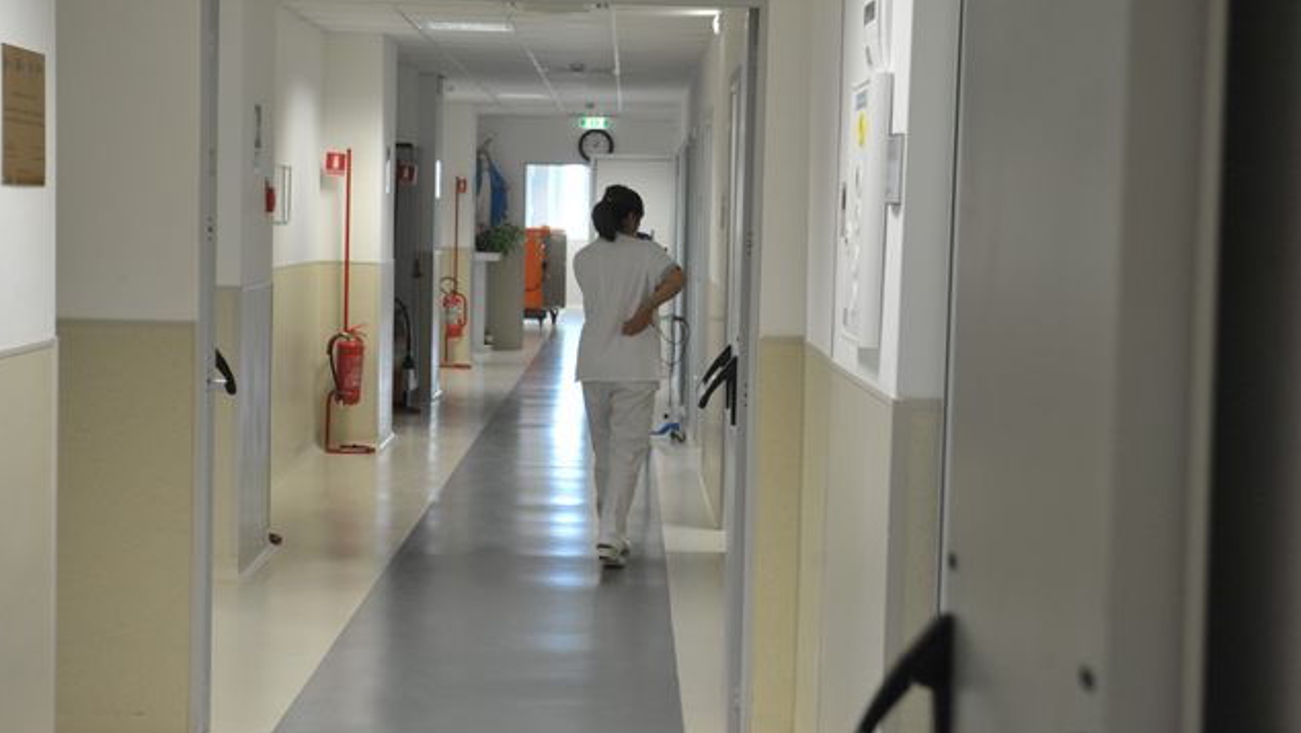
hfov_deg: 28.6
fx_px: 2553
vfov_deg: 16.3
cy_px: 368
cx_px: 648
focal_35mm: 74
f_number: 5.6
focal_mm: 70
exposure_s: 1/125
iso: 2000
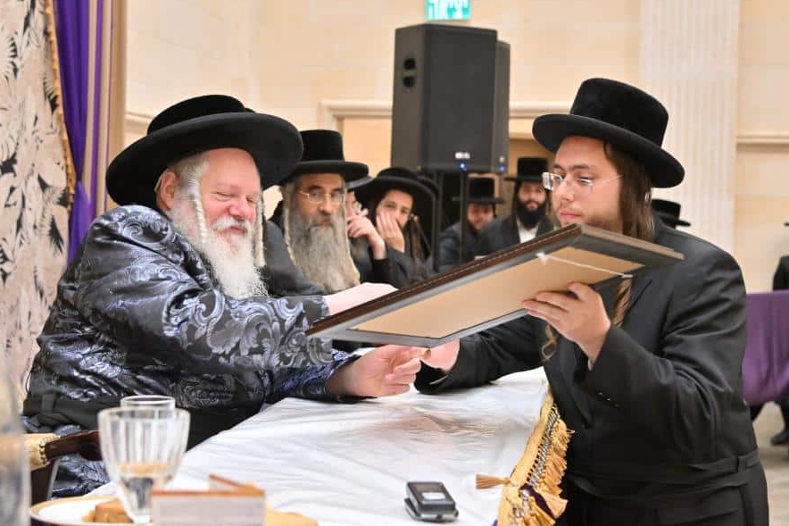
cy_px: 263
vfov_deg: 20.6
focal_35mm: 66
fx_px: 1446
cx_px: 367
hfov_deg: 30.5
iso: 800
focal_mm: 38
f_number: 4
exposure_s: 1/200
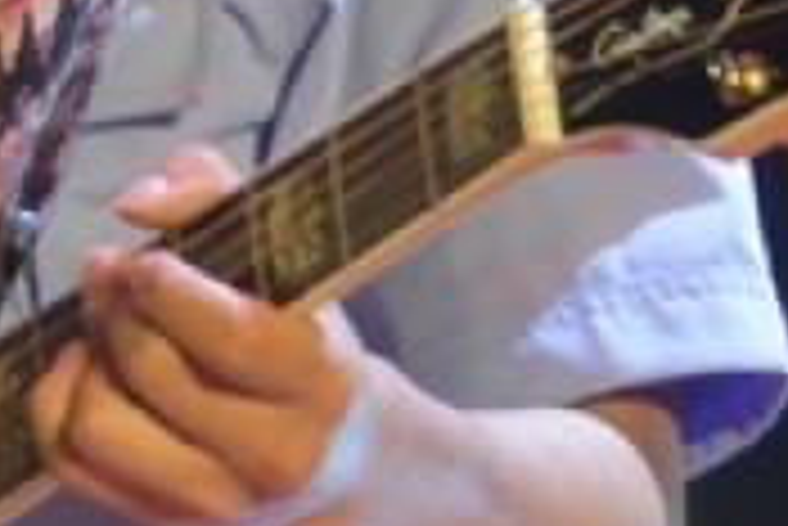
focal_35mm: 718
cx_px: -338
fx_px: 15735
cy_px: -515
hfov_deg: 2.9
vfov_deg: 1.9
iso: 1600
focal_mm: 105
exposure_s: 1/125
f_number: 5.3
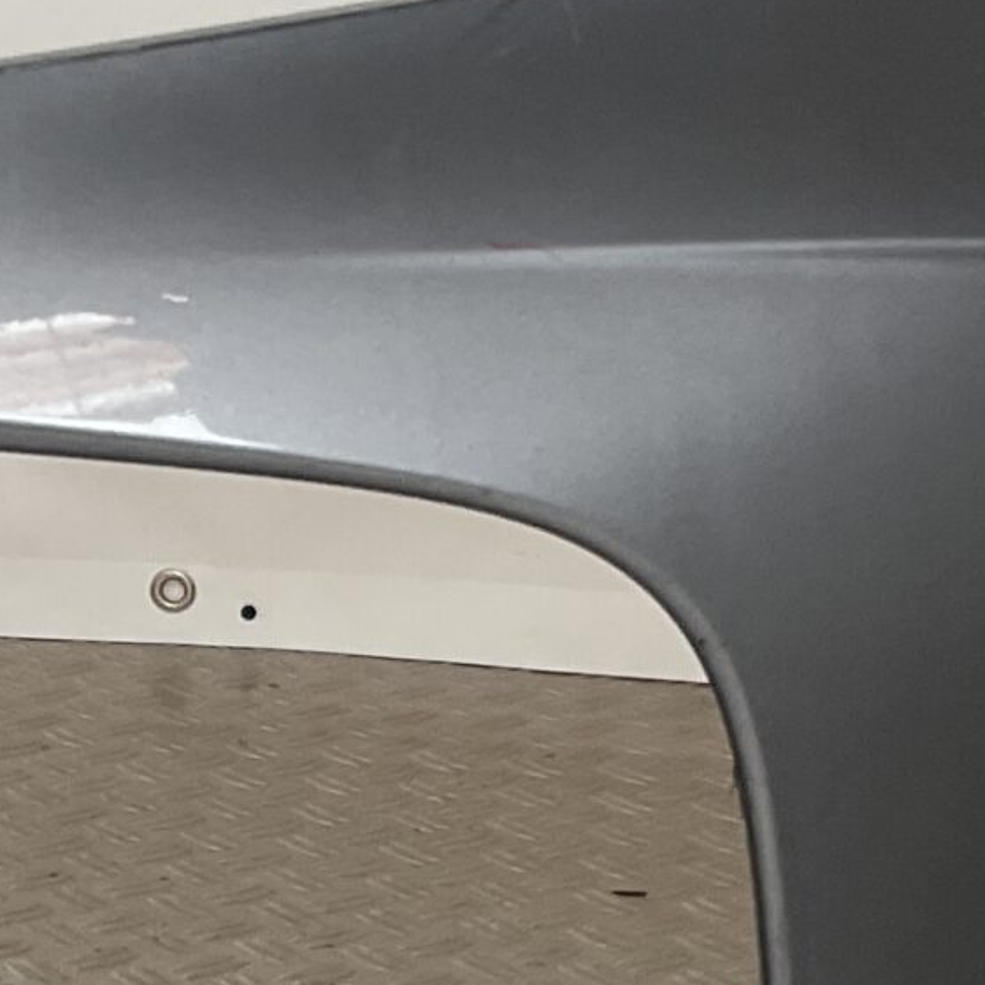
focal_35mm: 117
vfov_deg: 14.7
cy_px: 888
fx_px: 3767
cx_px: 86
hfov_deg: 14.7
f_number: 1.8
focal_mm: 3
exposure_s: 1/120
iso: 40
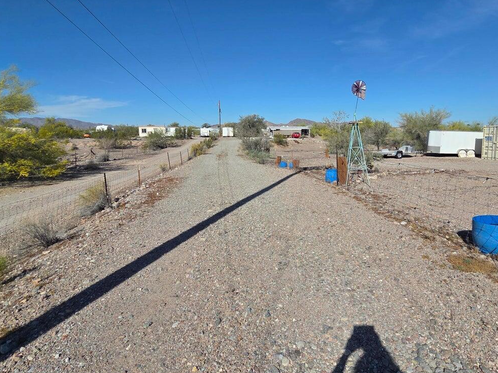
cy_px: 165
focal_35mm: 18
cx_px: 286
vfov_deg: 71.3
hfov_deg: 87.2
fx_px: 259
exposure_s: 1/3345
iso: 50
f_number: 2.2
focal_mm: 2.2
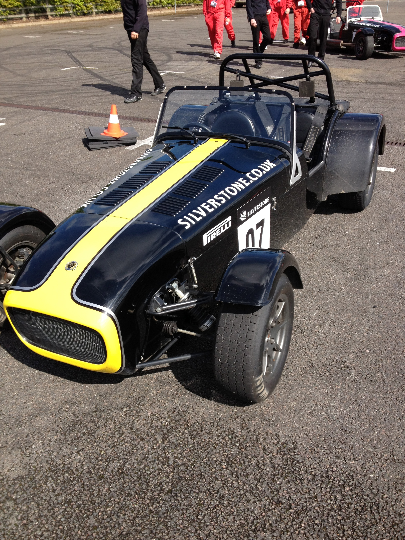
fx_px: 546
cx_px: 202
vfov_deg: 52.6
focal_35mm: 35
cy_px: 270
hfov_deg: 40.7
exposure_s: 1/1022
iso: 64
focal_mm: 4.28
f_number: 2.4
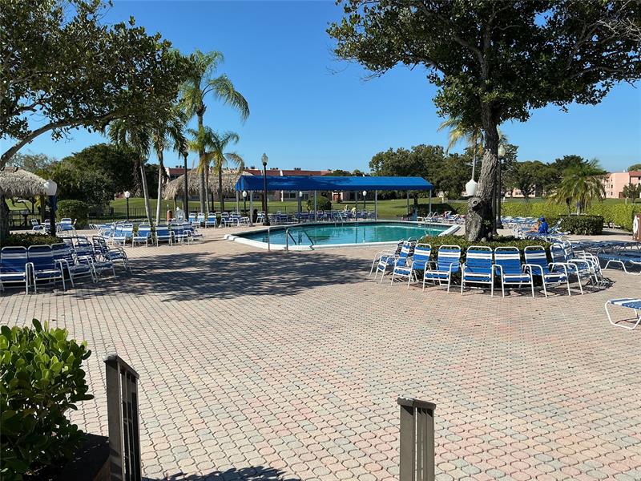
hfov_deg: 61.7
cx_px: 320
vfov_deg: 48.2
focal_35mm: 29
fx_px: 537
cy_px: 240
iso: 25
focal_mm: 3
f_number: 1.8
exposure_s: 1/2959
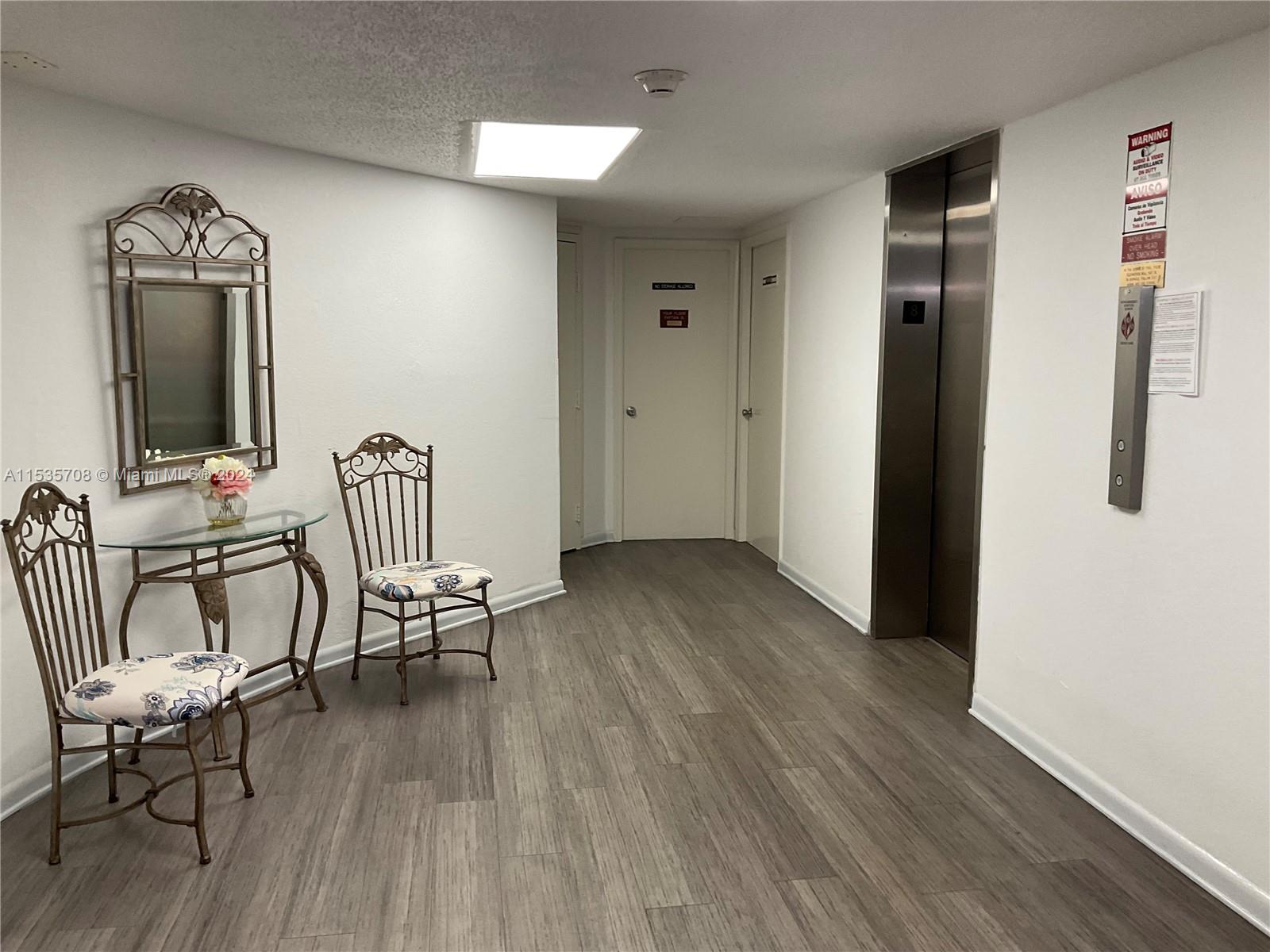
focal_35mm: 29
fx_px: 1064
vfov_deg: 48.2
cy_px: 476
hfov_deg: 61.7
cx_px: 635
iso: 64
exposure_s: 1/60
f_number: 1.8
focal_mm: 3
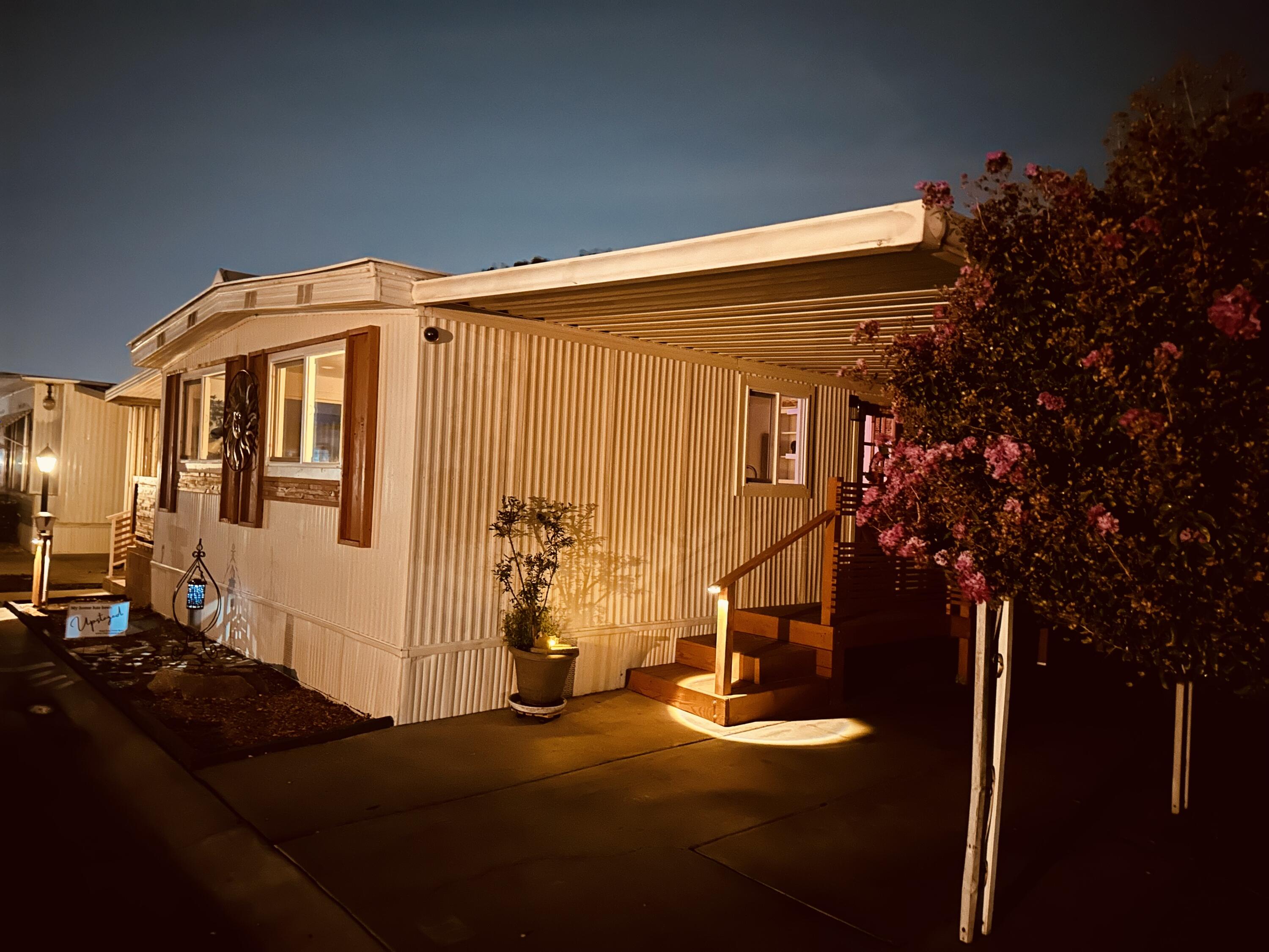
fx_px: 880
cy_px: 476
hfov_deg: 71.6
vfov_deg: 56.8
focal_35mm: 24
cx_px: 634
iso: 2000
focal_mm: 6.86
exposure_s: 1/2
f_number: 1.78
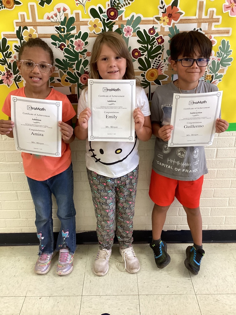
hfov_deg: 45.4
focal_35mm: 31
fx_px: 282
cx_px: 118
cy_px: 158
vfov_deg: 58.4
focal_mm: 3.3
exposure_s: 1/50
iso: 160
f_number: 2.4
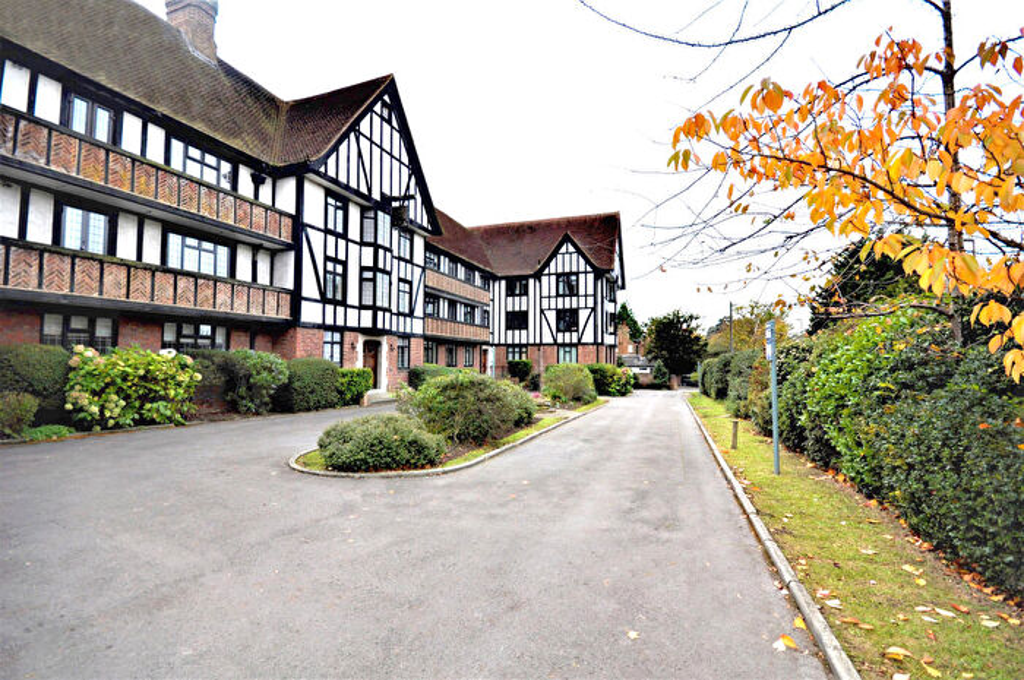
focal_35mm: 15
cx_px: 512
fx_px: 426
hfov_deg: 100.5
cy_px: 340
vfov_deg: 77.2
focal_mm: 10
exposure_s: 1/200
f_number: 7.1
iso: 200
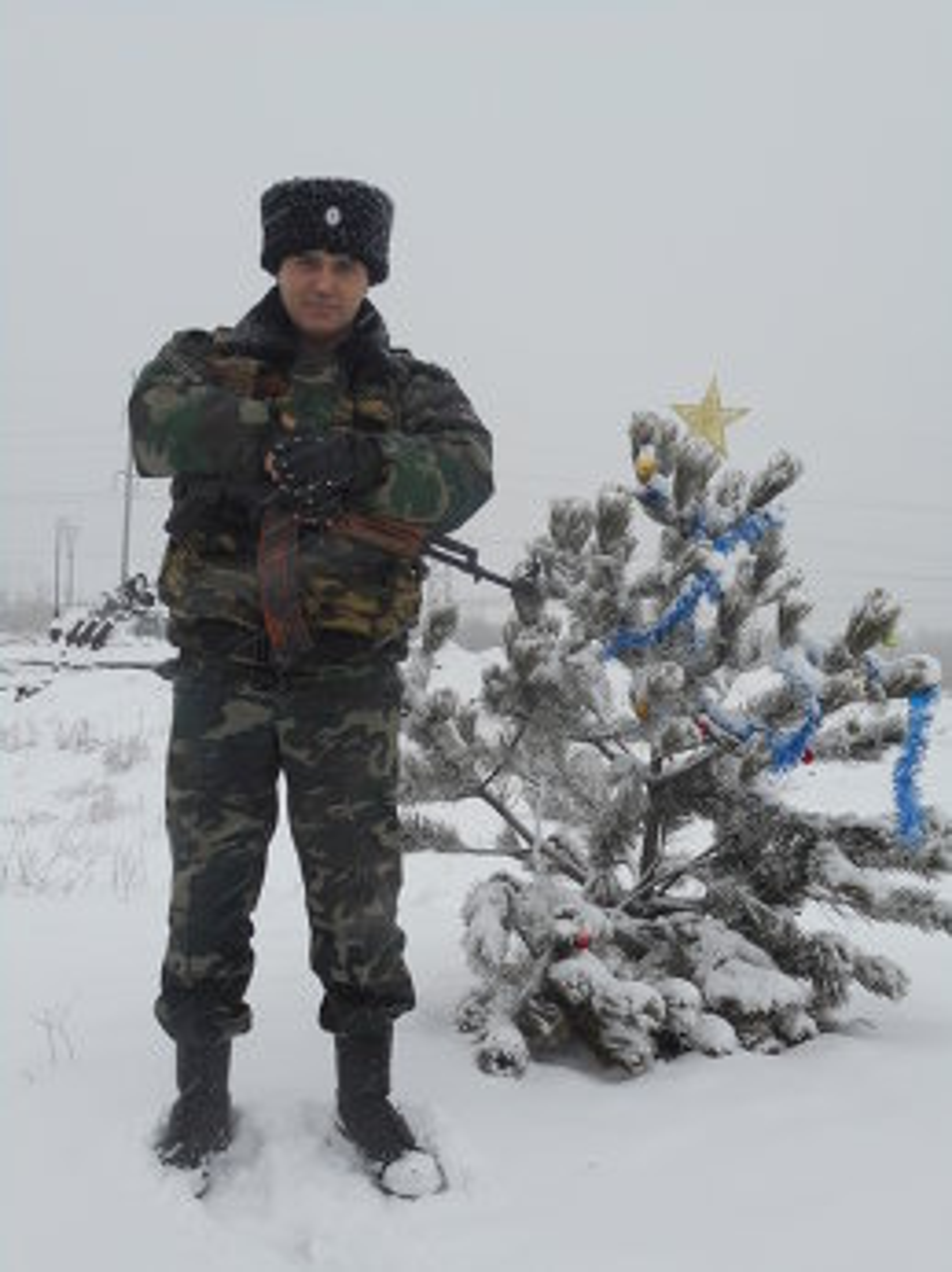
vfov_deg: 29.0
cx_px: 476
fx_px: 2460
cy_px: 636
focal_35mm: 67
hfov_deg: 21.9
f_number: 5.3
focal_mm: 12
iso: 80
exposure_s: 1/100
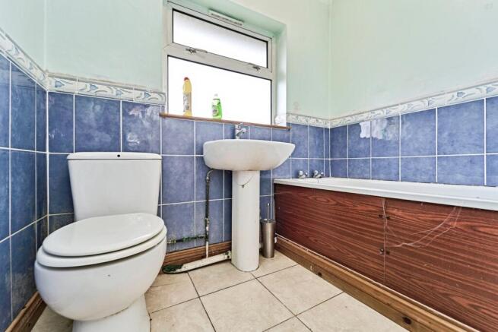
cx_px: 249
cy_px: 166
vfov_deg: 81.2
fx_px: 194
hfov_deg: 104.2
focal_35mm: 14
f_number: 8
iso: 400
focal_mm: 14
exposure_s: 1/25
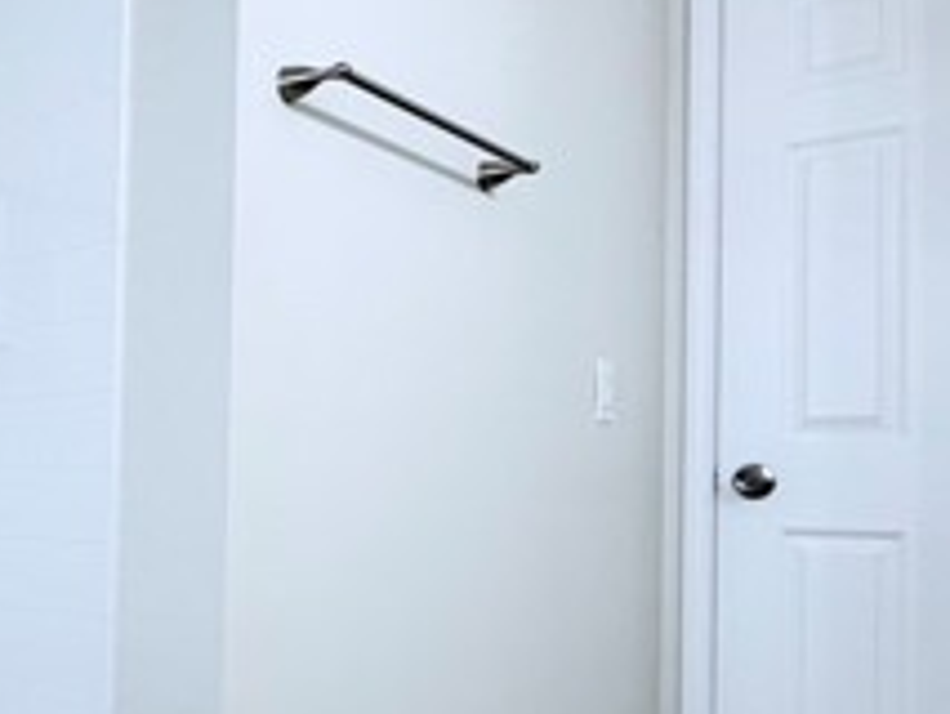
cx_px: -71
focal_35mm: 42
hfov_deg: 38.0
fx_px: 1153
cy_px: 464
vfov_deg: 34.1
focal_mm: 2.22
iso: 160
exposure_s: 1/120
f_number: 2.2
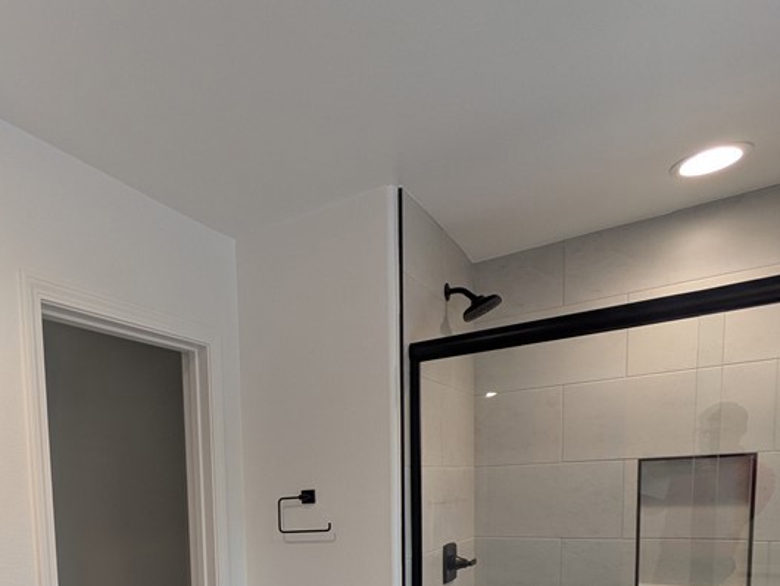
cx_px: 179
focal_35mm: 27
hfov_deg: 61.0
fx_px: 609
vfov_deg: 46.0
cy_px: 537
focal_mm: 1.83
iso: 53
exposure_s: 1/30
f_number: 2.2
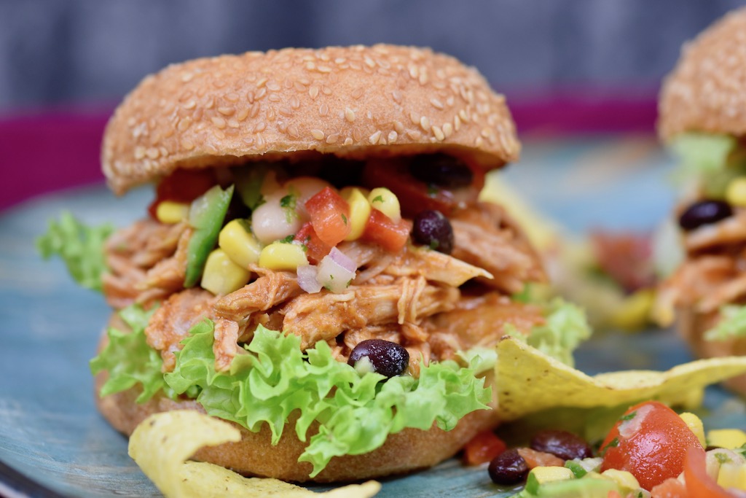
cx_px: 373
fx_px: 3264
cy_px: 249
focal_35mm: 158
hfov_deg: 13.0
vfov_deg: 8.7
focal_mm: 105
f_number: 4.5
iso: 400
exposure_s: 1/80
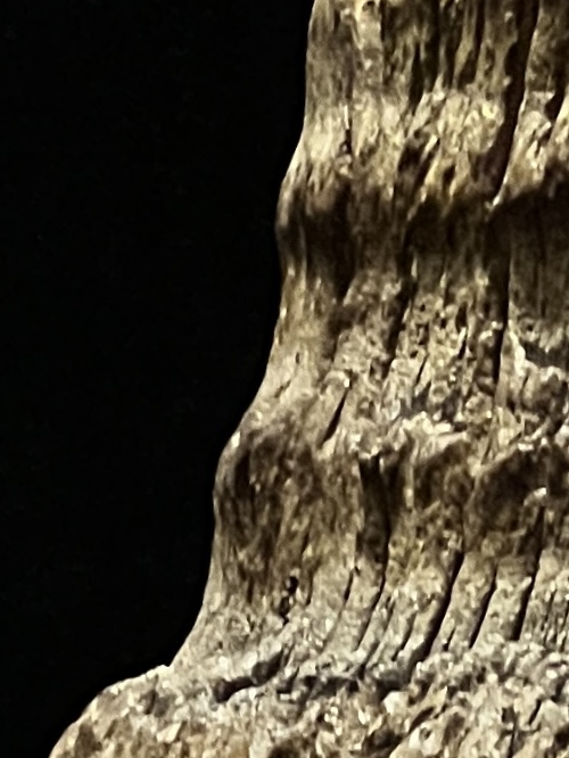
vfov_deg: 4.5
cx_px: 1485
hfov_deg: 3.3
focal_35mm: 438
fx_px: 9593
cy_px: 1231
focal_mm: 9
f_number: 2.8
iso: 160
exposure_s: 1/50
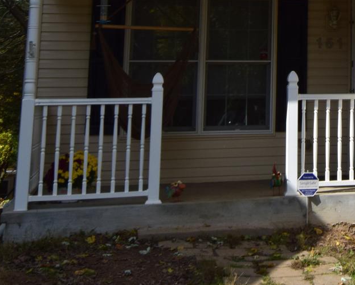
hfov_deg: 16.7
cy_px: -61
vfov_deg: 13.5
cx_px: 396
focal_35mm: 111
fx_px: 1167
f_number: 11
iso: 360
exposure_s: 1/500
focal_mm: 24
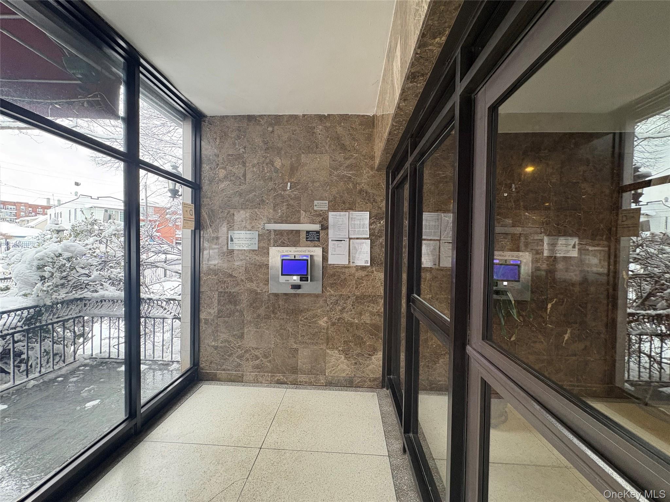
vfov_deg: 85.7
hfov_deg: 102.1
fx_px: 271
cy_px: 251
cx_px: 335
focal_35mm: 14
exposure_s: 1/54
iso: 200
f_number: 2.2
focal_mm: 2.22
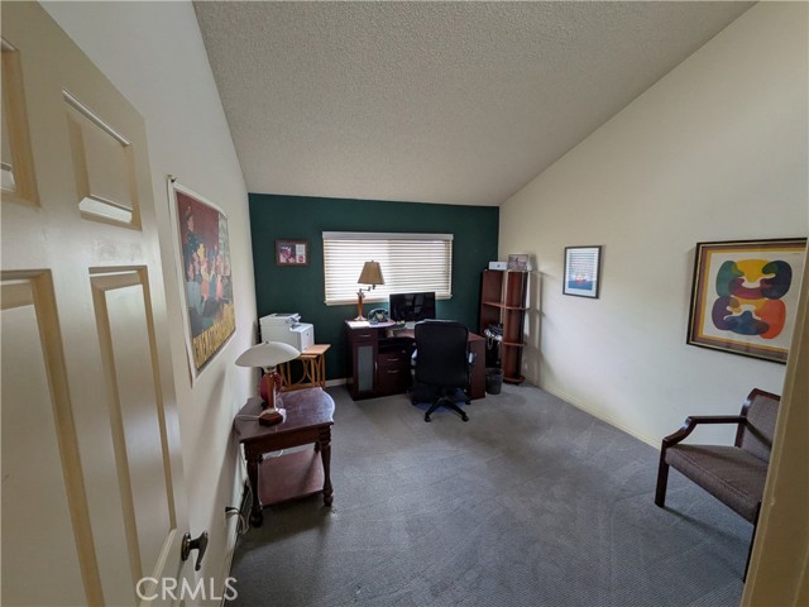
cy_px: 304
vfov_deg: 85.7
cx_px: 404
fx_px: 327
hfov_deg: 102.1
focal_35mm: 14
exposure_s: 1/38
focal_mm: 1.85
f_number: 2.2
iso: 83
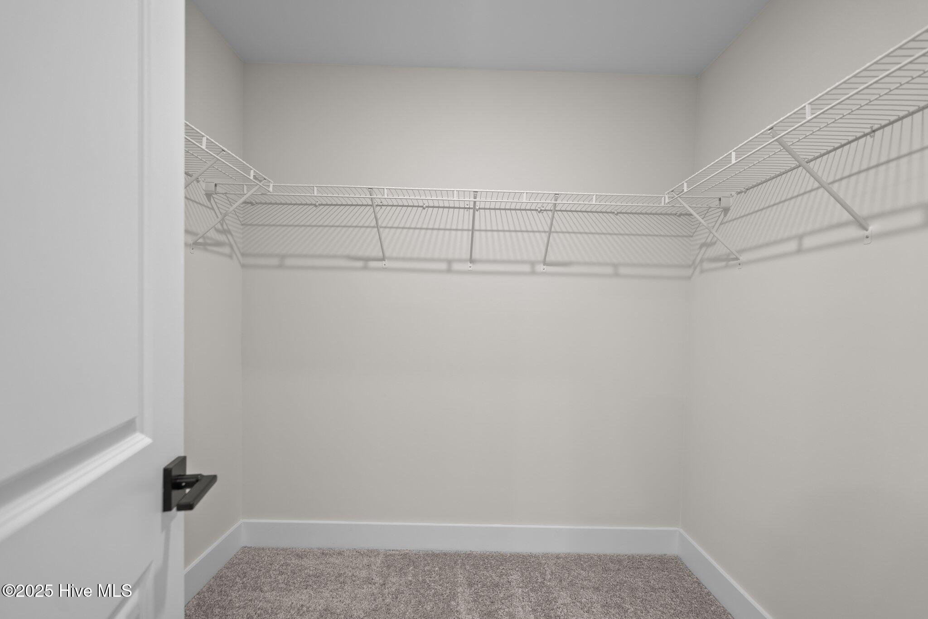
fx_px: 412
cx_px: 464
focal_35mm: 16
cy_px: 310
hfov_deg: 96.7
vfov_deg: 73.7
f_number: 4
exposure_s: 1/4
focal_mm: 16
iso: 320
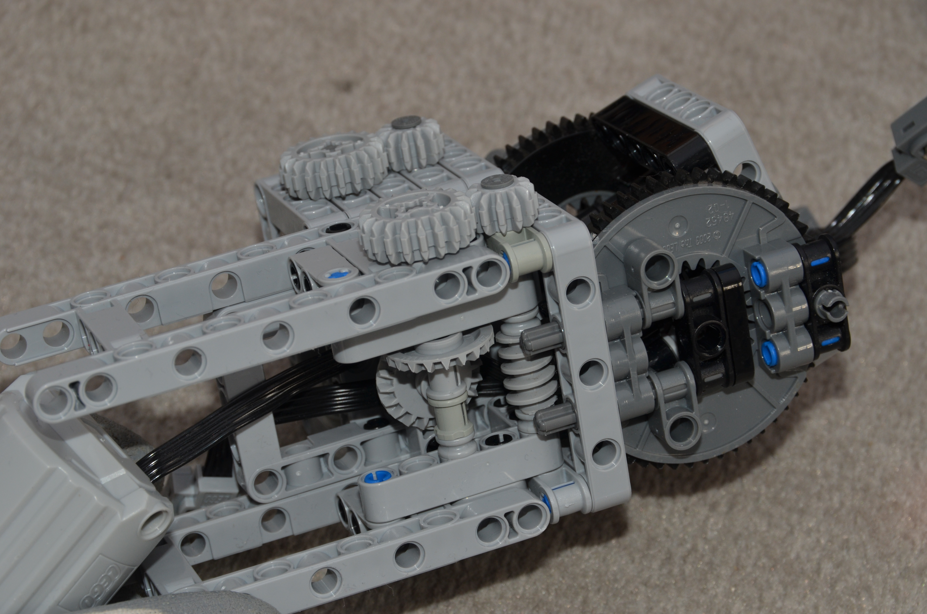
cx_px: 464
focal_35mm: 123
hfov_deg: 16.7
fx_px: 3161
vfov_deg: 11.1
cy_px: 307
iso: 200
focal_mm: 82
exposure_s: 1/60
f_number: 11
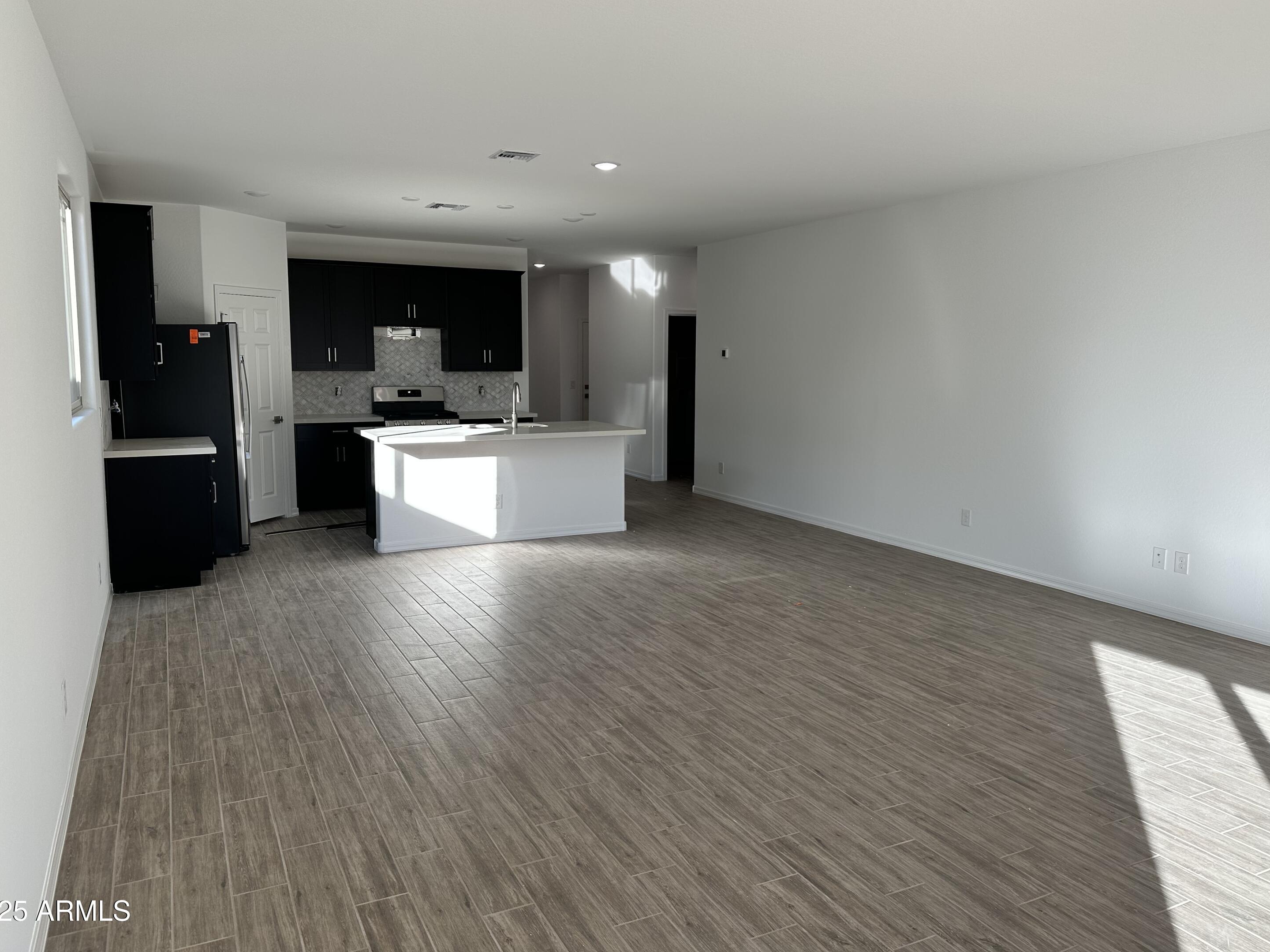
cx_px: 625
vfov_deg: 54.9
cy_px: 461
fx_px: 917
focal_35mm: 25
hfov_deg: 69.4
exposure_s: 1/292
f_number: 1.78
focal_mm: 6.86
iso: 80
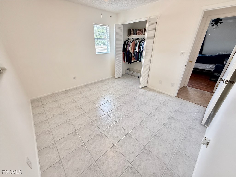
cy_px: 88
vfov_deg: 85.7
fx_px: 95
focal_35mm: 14
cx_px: 118
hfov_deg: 102.1
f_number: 2.2
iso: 250
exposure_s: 1/120
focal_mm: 2.22
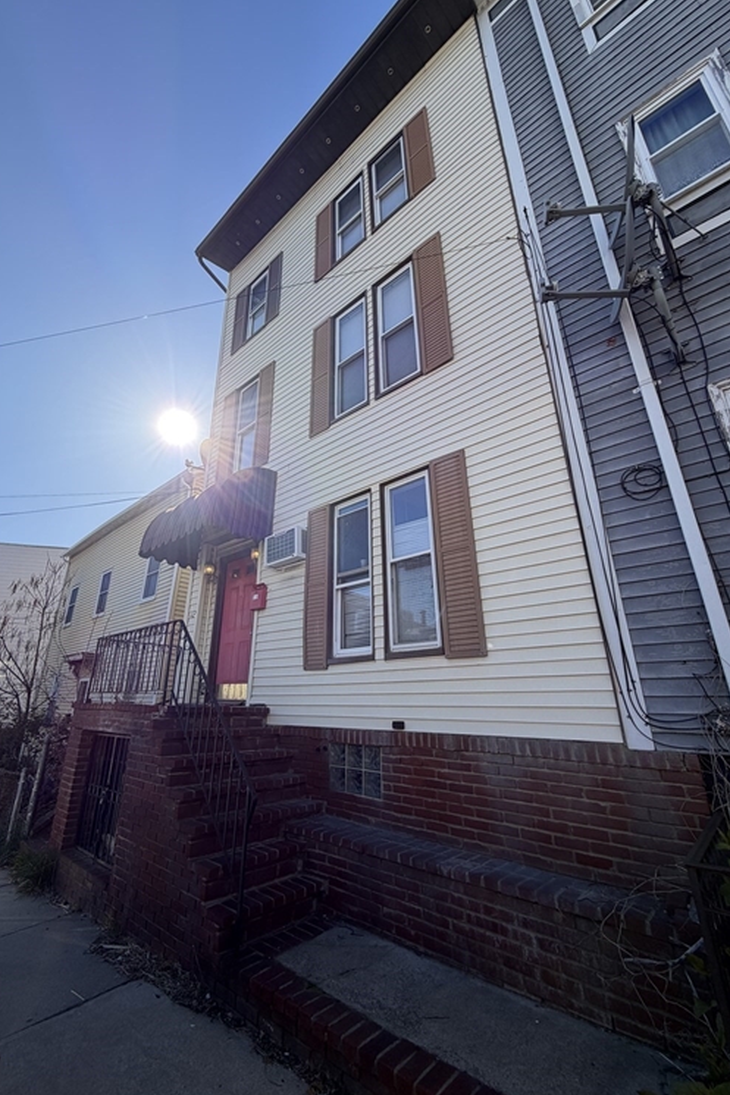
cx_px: 330
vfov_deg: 100.4
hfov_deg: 77.1
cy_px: 537
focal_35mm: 15
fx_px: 456
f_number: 2.2
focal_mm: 2.22
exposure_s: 1/770
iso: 32
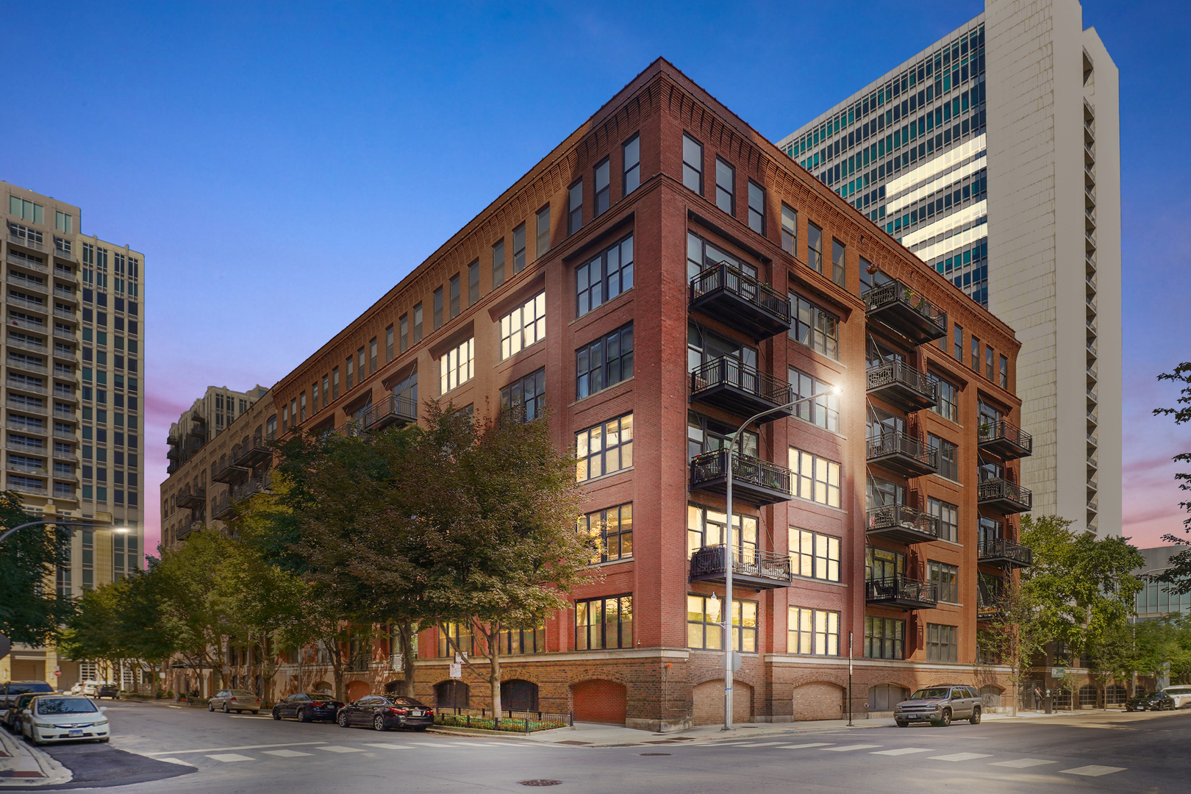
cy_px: 397
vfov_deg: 59.5
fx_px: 695
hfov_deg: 81.2
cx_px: 596
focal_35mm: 21
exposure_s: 1/250
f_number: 4.5
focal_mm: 14
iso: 100
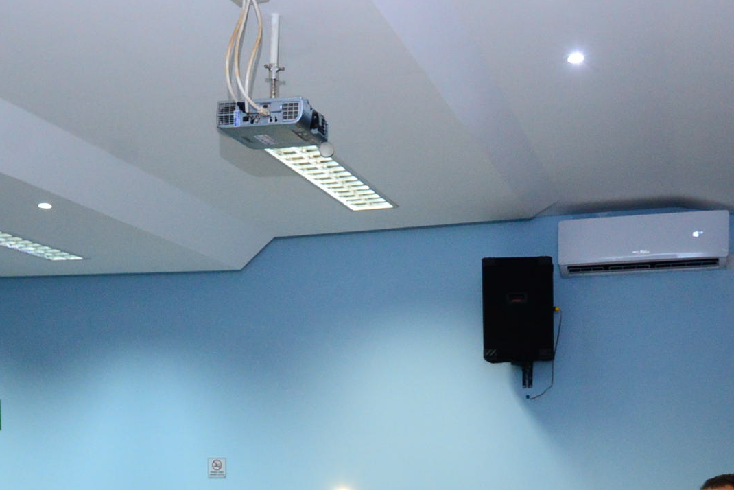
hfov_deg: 43.4
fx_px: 918
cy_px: 500
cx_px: 442
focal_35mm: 45
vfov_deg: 27.9
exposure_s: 1/125
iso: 2500
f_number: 5
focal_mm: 16
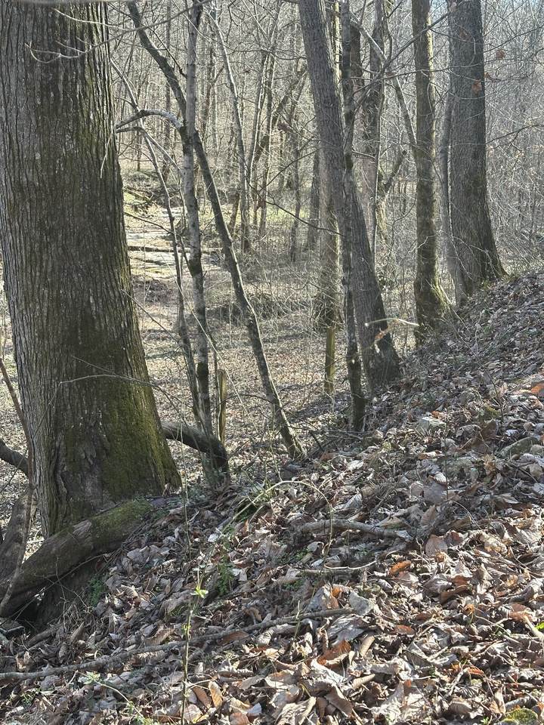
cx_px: 272
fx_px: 1006
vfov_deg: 39.7
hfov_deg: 30.3
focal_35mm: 48
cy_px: 362
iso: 64
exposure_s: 1/373
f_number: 1.78
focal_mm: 6.86
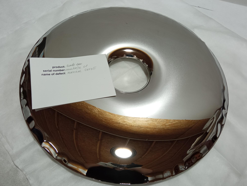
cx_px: 124
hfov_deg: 65.3
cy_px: 93
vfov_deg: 51.4
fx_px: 193
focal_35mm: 27
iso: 111
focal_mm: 3.79
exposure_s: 1/215
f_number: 2.2
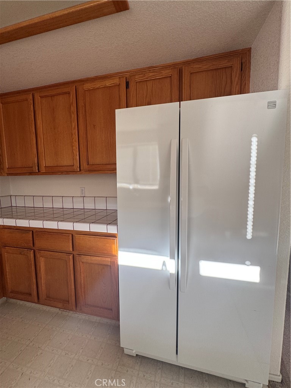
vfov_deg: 102.1
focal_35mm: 14
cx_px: 146
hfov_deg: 85.7
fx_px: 157
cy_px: 194
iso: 64
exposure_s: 1/99
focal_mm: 2.22
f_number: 2.2
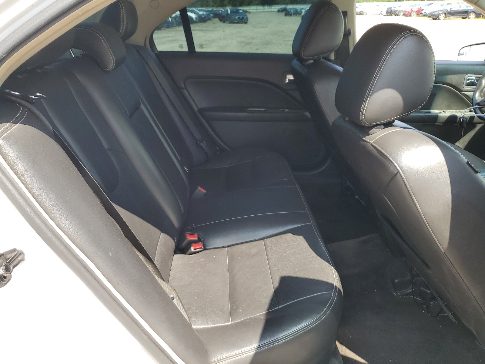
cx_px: 242
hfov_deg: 67.3
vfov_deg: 53.1
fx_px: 364
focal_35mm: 26
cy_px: 182
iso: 50
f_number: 1.5
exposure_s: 1/435
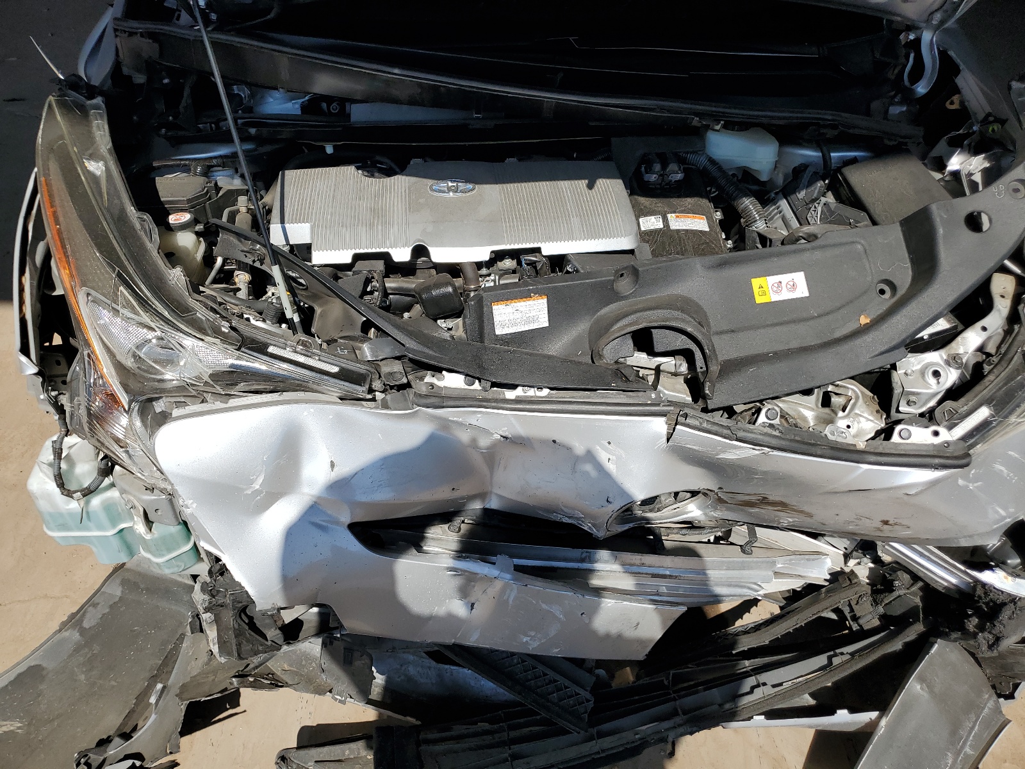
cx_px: 512
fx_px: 770
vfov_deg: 53.1
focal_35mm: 26
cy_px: 384
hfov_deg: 67.3
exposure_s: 1/5000
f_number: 1.5
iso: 50
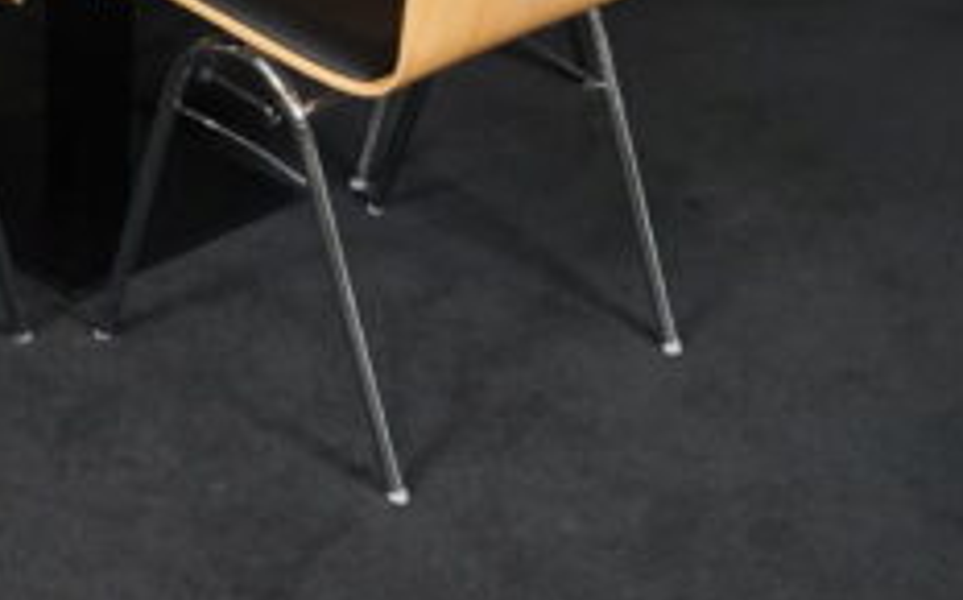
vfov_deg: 11.3
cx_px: 103
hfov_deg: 18.2
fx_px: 2962
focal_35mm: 113
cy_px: -145
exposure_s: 1/160
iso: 5000
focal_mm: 43
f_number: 7.1
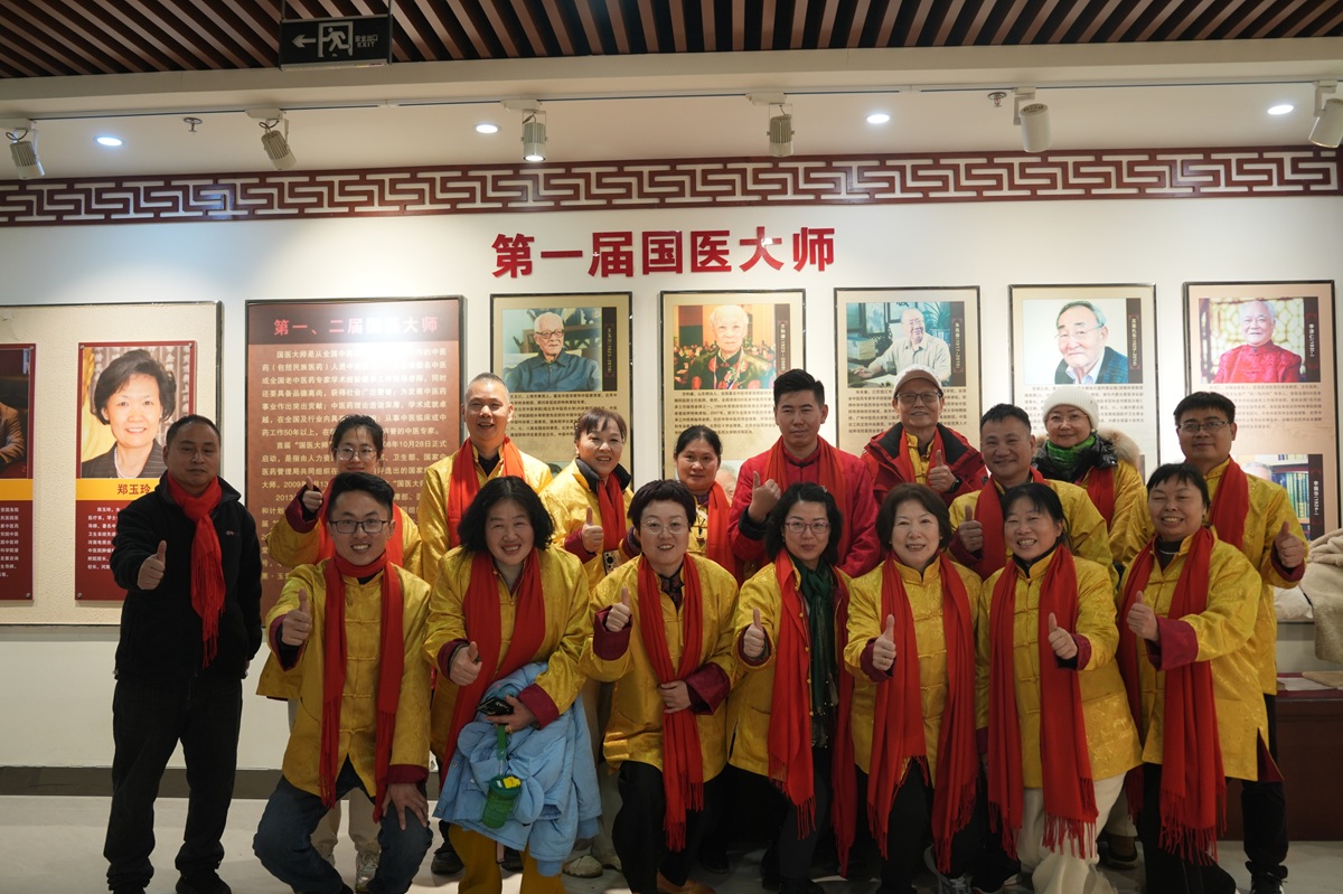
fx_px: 1044
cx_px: 672
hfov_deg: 65.5
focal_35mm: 28
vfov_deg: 46.4
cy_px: 447
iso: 500
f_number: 3.5
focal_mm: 28
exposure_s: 1/100
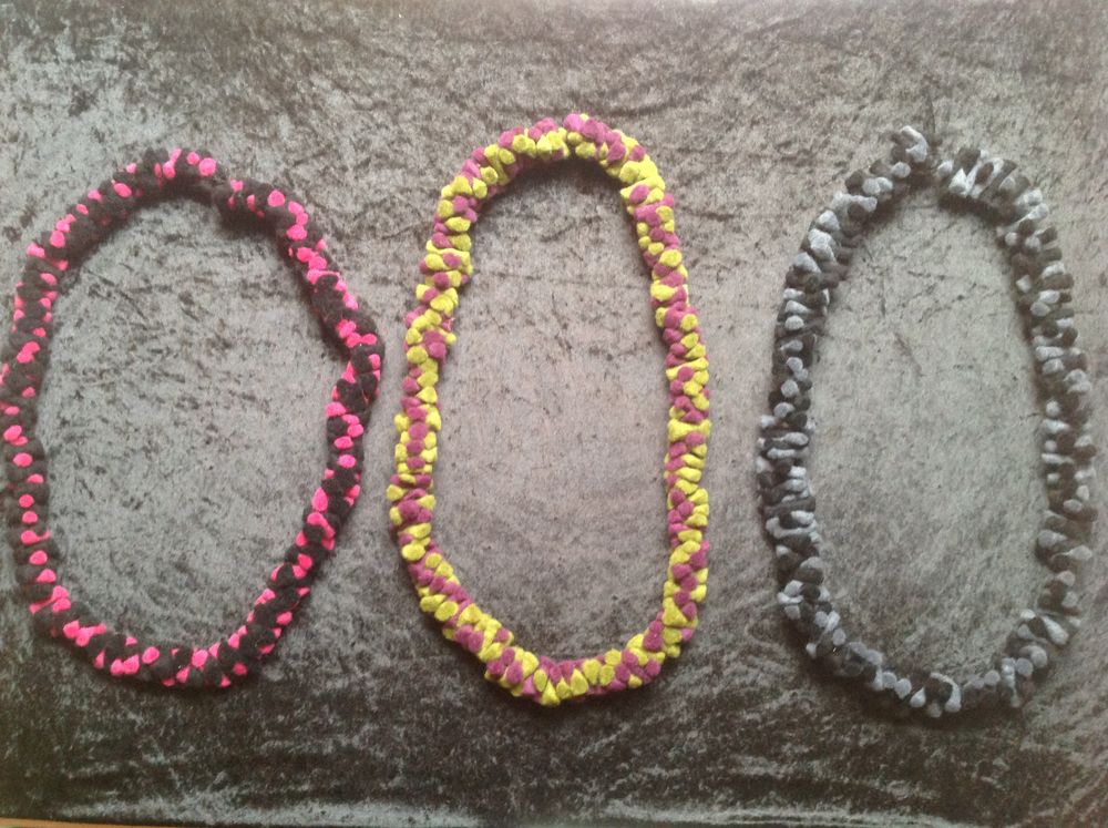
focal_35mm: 35
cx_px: 554
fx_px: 1119
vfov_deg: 40.6
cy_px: 414
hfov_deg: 52.7
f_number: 2.4
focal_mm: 4.28
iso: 320
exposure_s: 1/15
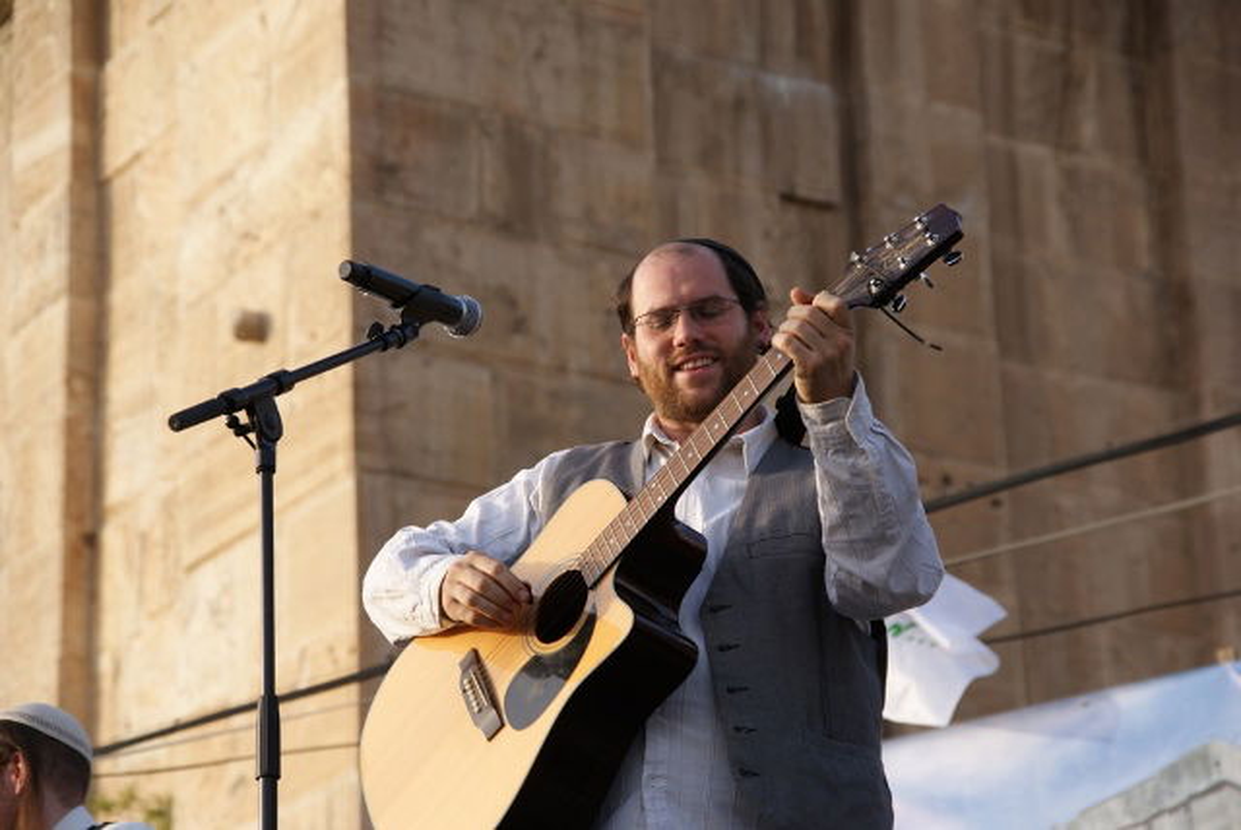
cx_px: 620
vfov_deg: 12.2
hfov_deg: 18.2
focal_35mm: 112
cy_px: 415
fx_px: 3882
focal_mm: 75
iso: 100
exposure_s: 1/160
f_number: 5.6
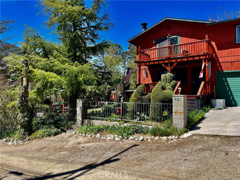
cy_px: 90
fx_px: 173
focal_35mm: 25
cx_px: 120
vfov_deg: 54.9
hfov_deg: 69.4
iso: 32
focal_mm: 5.1
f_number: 1.6
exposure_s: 1/2387
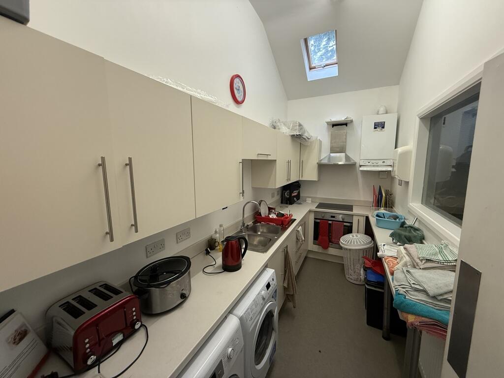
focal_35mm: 14
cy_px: 189
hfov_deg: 102.1
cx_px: 252
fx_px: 204
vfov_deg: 85.7
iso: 320
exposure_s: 1/100
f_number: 2.2
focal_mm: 2.22
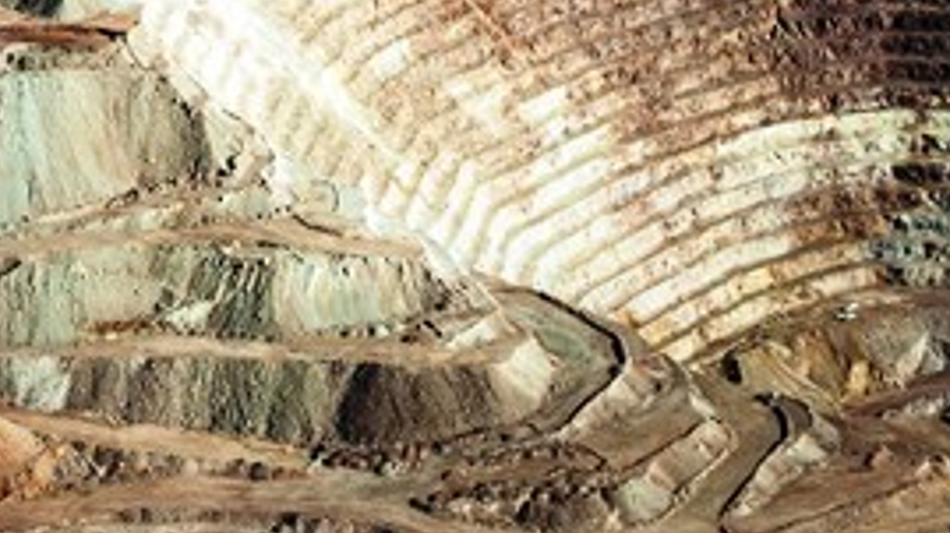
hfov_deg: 9.9
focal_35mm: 218
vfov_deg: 5.5
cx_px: 491
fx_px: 5489
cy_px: -95
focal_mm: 70
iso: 400
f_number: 6.3
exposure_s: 1/1000
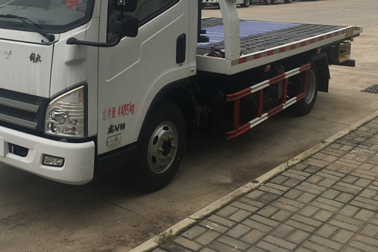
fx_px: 504
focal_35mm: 48
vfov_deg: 27.4
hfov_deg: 40.6
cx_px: 123
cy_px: 41
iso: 25
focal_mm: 4.15
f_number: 2.2
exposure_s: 1/557
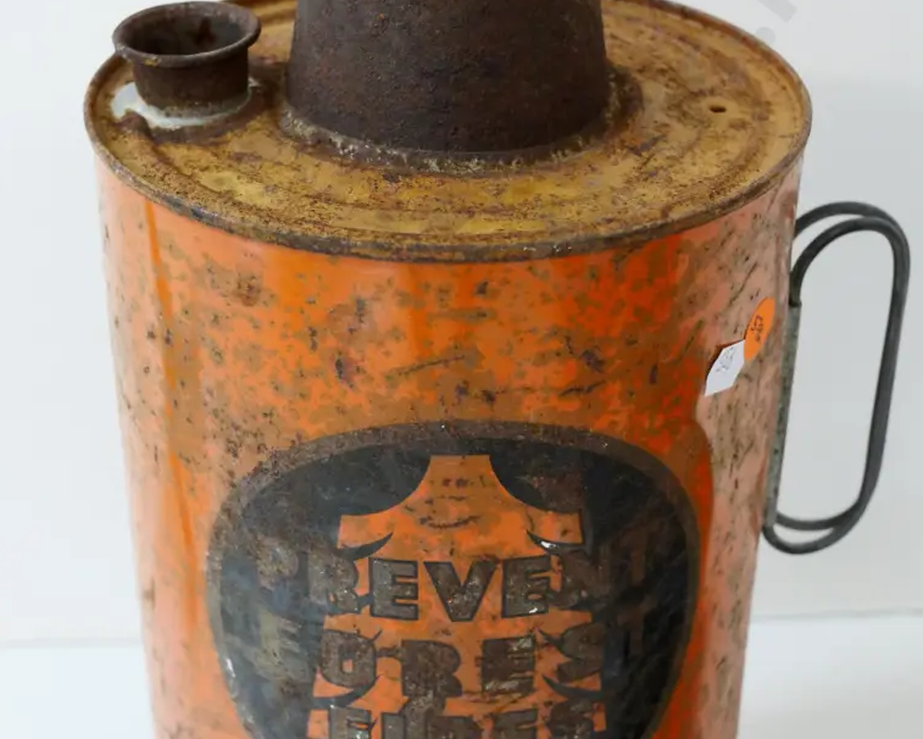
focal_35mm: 66
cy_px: 402
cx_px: 461
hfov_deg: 28.7
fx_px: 1803
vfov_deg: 23.1
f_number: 5
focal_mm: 25
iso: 3200
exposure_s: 1/80
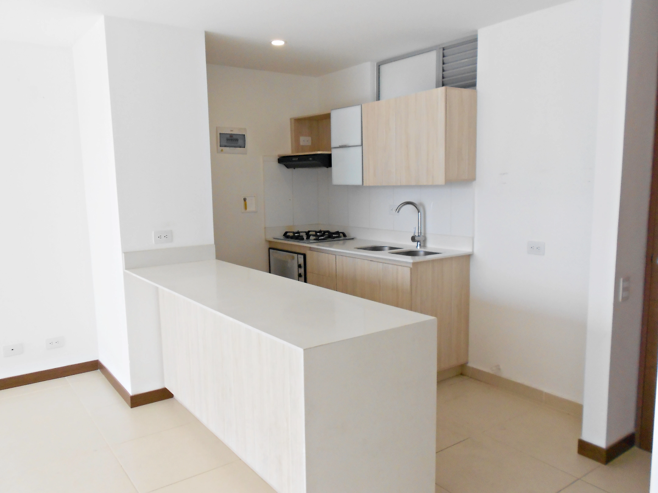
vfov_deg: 53.1
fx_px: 494
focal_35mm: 26
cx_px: 329
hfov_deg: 67.3
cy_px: 246
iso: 160
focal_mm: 4.6
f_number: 3.2
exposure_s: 1/125
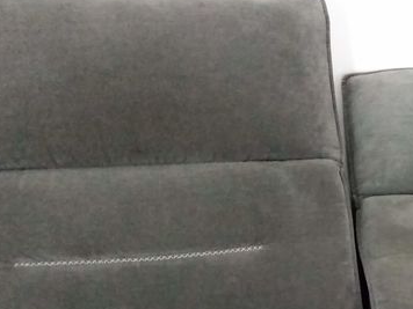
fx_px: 871
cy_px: 418
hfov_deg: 23.3
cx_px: 553
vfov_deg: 18.5
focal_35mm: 73
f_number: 1.8
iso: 745
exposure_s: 1/25
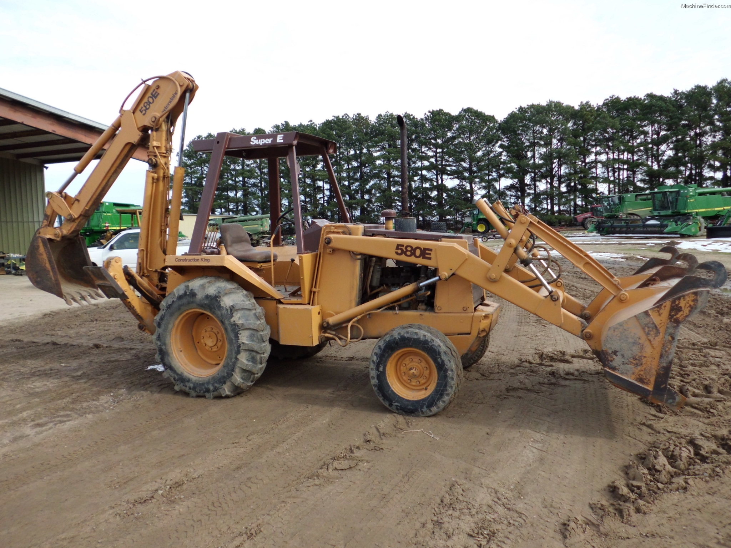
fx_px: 549
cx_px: 366
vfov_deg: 53.1
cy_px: 274
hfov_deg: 67.3
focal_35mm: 26
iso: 100
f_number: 3.2
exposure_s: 1/400
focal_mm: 4.6
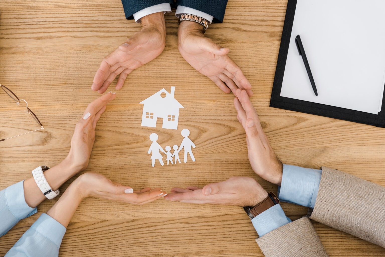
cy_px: 128
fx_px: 749
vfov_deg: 19.5
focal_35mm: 70
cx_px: 192
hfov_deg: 28.8
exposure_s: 1/200
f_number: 7.1
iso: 200
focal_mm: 70
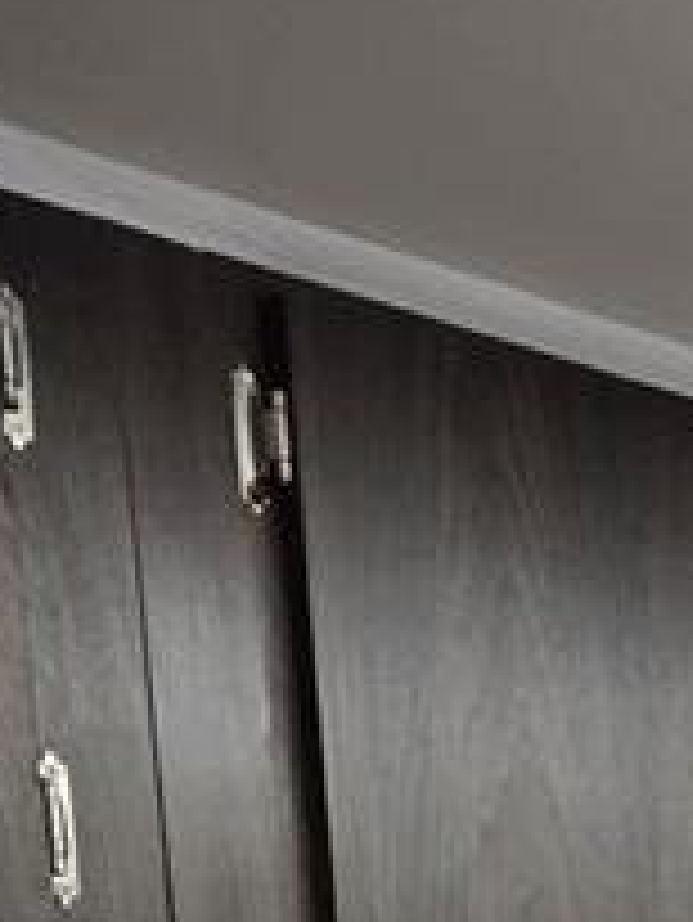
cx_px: 1382
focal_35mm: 76
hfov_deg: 15.5
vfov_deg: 21.0
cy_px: 1444
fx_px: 2027
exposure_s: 1/120
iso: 125
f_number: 1.9
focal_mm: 2.2
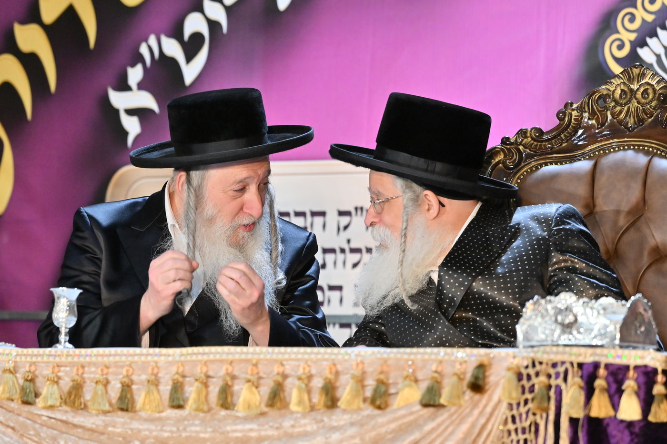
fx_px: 3333
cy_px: 222
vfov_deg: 7.6
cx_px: 334
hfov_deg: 11.4
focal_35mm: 180
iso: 1250
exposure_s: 1/250
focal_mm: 120
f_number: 4
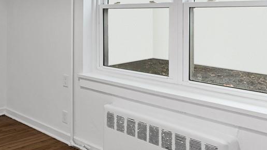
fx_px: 312
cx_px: 17
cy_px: 32
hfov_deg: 41.8
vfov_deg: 26.7
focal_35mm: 44
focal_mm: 20
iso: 1000
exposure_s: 1/160
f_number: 4
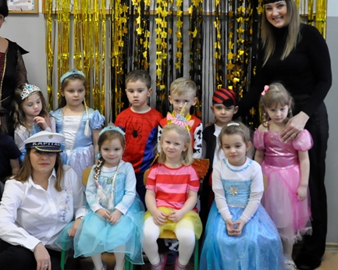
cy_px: 107
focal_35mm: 104
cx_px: 183
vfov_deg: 14.8
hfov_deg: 18.5
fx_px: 1040
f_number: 4.5
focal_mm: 40
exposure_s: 1/60
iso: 1600
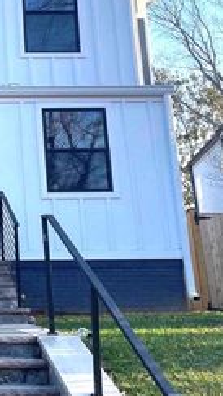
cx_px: -36
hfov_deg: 19.7
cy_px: 111
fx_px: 609
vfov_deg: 35.4
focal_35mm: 58
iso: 32
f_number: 1.6
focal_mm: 4.2
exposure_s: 1/824
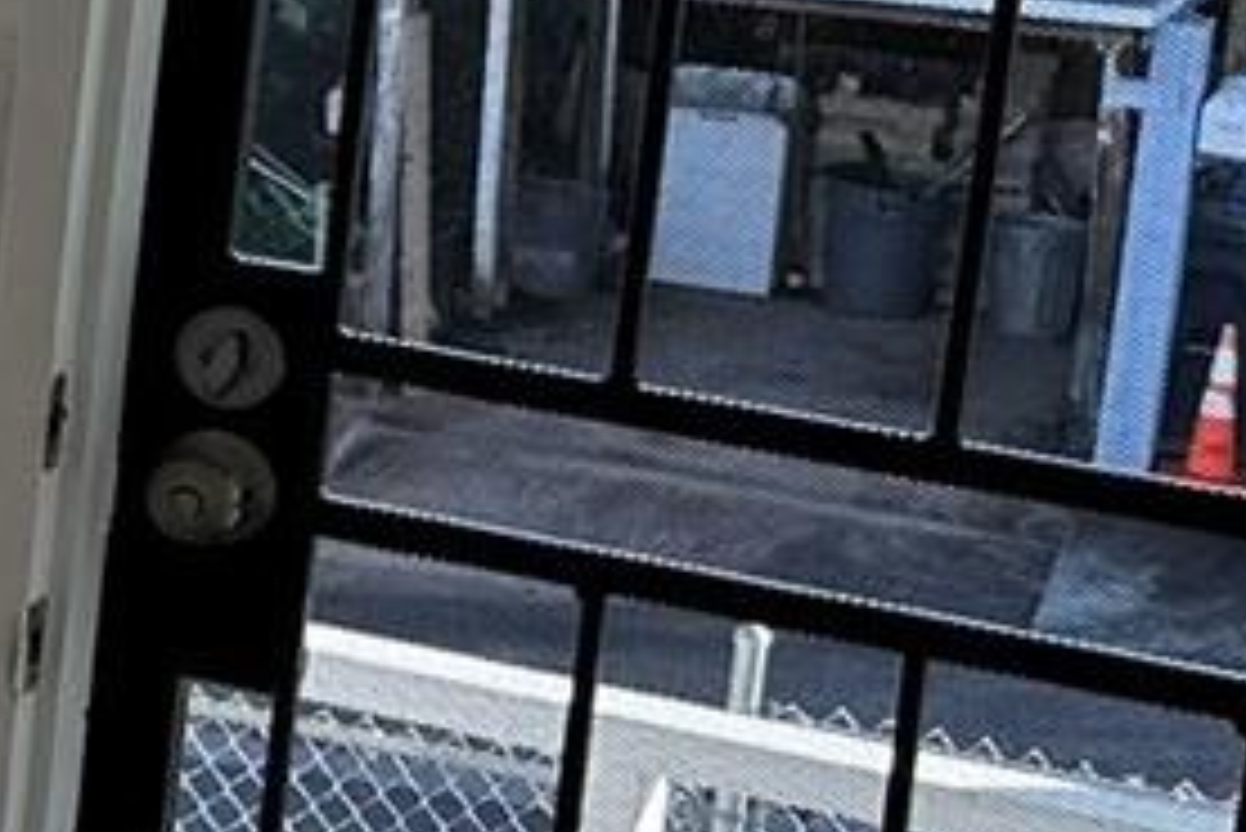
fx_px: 4986
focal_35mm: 144
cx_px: -1781
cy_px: -108
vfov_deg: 9.4
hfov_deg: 11.6
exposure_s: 1/435
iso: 80
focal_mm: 6.86
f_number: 1.78
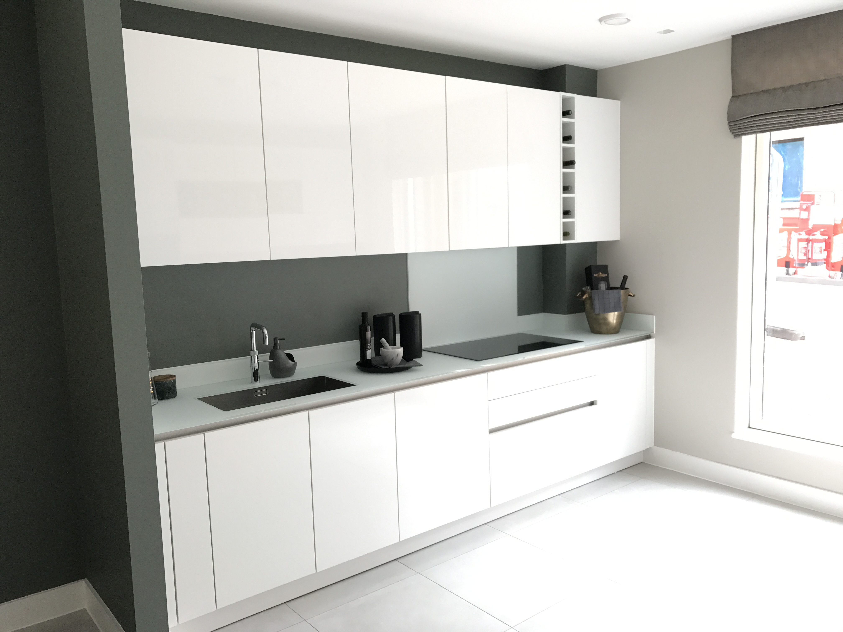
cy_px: 316
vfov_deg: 49.7
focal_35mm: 28
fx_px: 682
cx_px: 422
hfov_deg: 63.4
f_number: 1.8
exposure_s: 1/100
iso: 40
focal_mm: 3.99
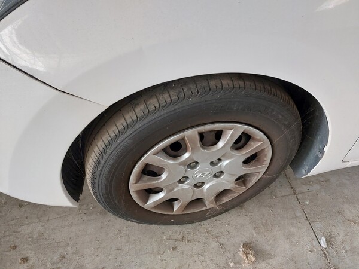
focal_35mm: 25
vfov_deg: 54.9
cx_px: 180
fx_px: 259
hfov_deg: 69.4
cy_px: 134
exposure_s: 1/50
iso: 250
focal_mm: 5.23
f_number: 1.8
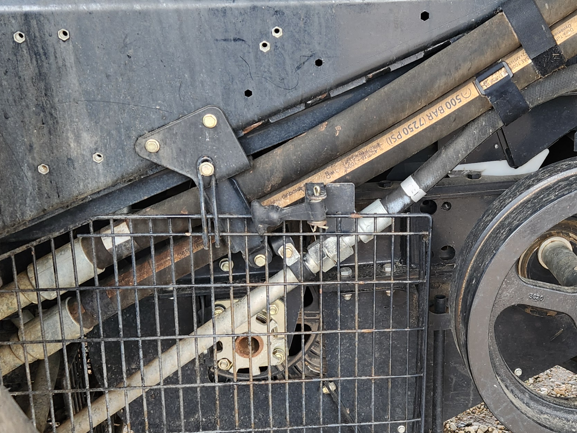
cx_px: 398
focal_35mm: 55
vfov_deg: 26.4
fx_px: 917
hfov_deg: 34.5
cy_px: 280
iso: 80
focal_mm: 5.4
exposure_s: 1/180
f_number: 1.8
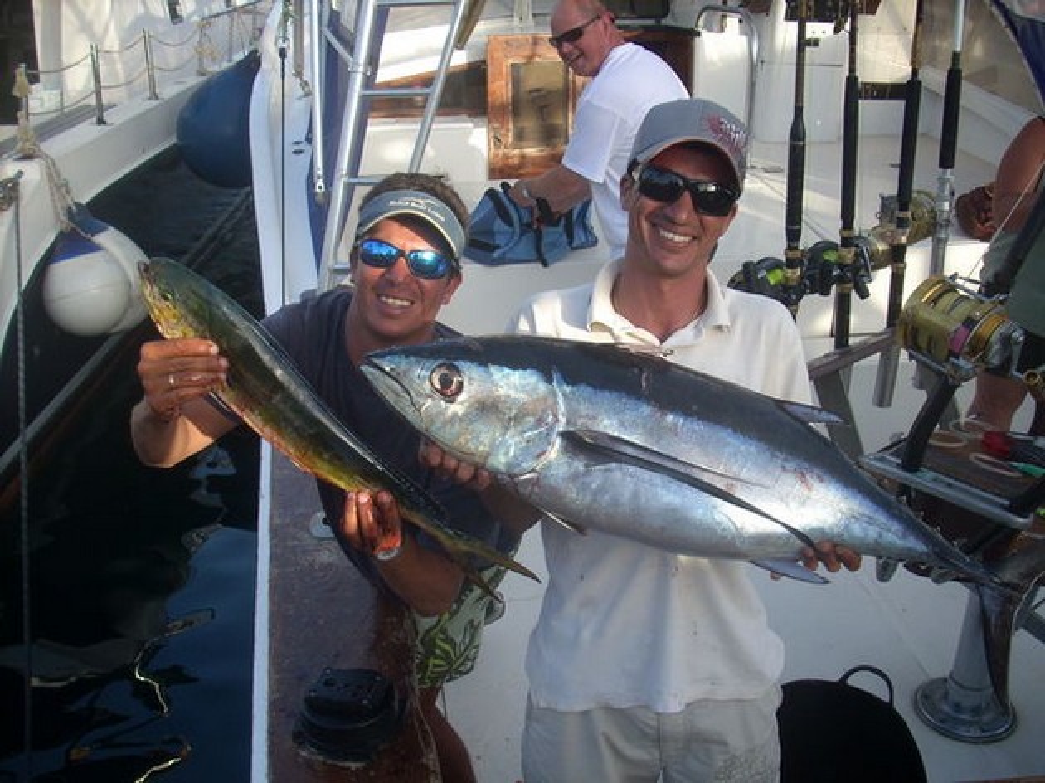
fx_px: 1117
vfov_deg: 38.6
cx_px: 522
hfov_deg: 50.2
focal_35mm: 37
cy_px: 392
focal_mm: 6.2
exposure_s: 1/250
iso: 64
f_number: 2.8
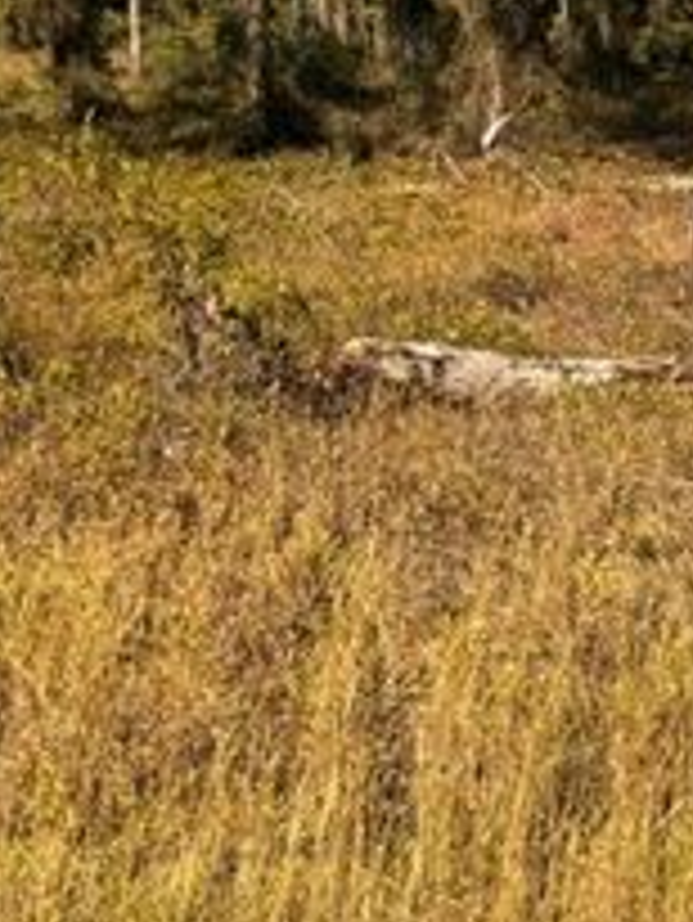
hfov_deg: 18.8
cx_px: 176
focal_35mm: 78
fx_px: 2080
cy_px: -501
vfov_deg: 20.8
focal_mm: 6.76
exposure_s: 1/3247
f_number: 1.78
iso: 80
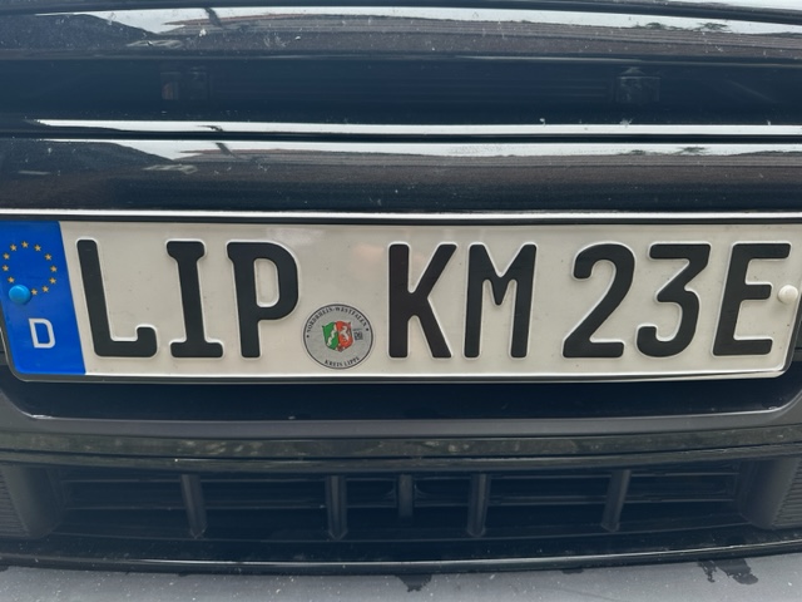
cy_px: 301
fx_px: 556
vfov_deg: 56.8
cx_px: 401
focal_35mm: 24
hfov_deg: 71.6
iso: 80
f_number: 1.78
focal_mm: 6.86
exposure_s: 1/121
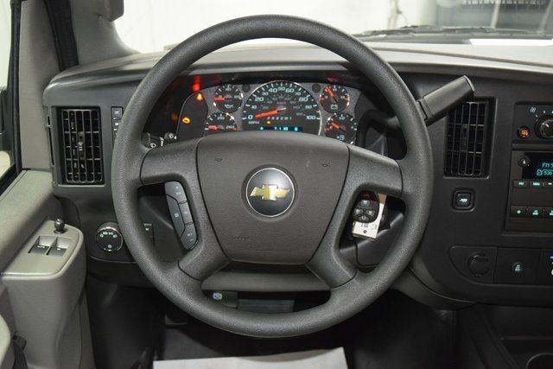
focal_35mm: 44
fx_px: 668
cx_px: 276
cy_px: 184
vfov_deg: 30.9
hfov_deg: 45.0
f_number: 3.8
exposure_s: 1/50
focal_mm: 29
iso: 2500
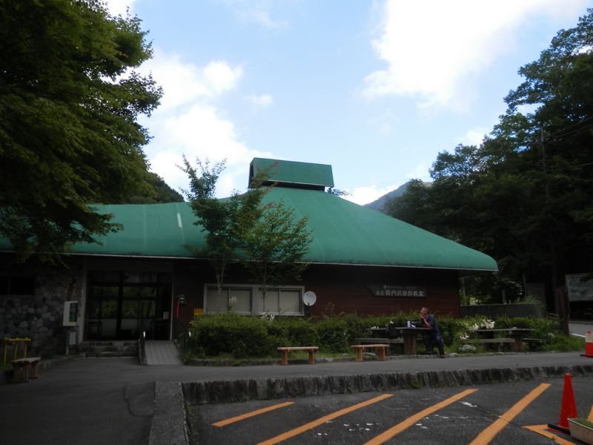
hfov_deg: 60.0
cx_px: 296
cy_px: 222
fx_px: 514
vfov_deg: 46.8
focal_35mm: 30
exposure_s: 1/200
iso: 80
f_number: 3.3
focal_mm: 5.5
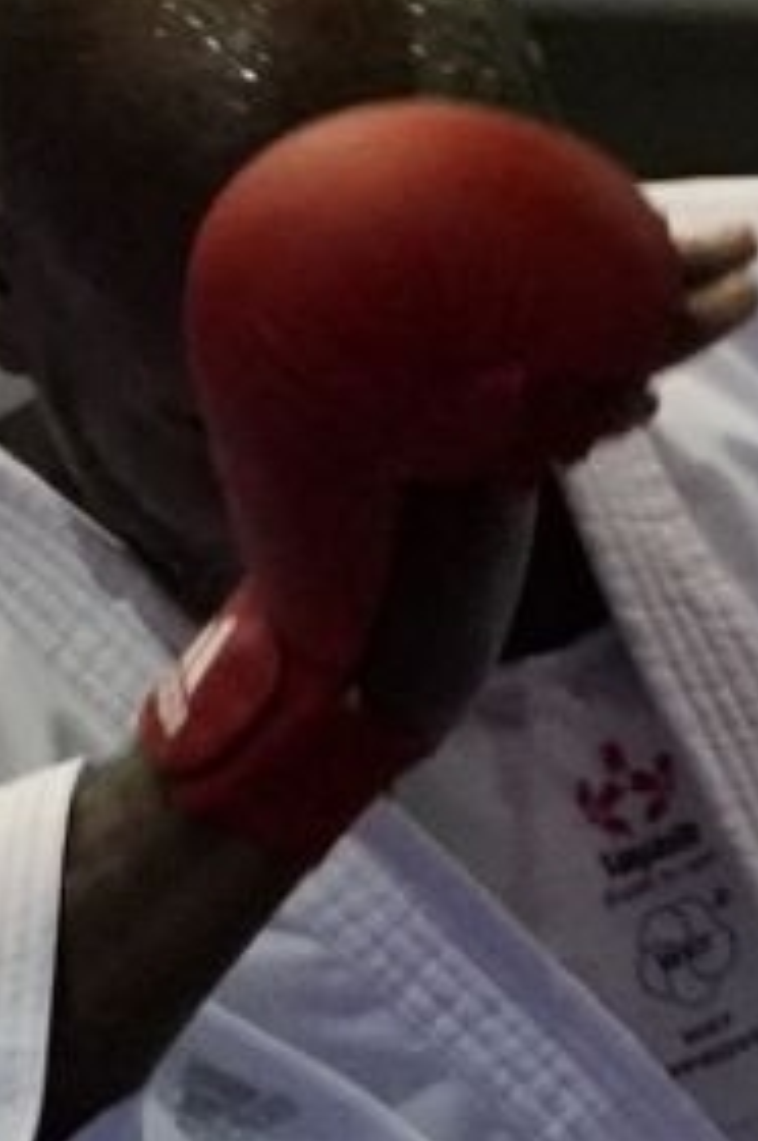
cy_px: 791
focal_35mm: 1159
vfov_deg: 1.8
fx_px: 36693
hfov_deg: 1.2
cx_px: 2702
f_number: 2.8
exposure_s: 1/800
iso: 6400
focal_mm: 120
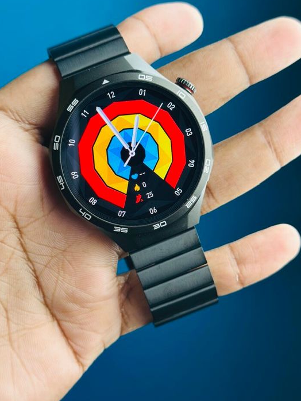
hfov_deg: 26.6
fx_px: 637
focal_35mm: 55
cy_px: 184
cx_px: 134
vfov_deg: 34.9
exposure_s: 1/50
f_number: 1.78
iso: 100
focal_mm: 6.86
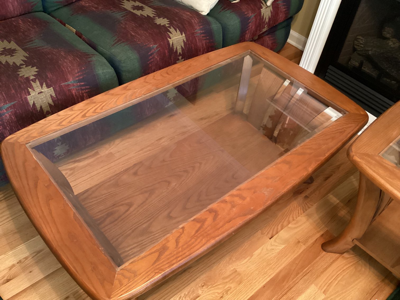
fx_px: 358
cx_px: 200
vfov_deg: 45.4
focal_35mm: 31
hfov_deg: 58.3
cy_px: 150
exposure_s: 1/30
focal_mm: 3.3
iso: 640
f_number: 2.4
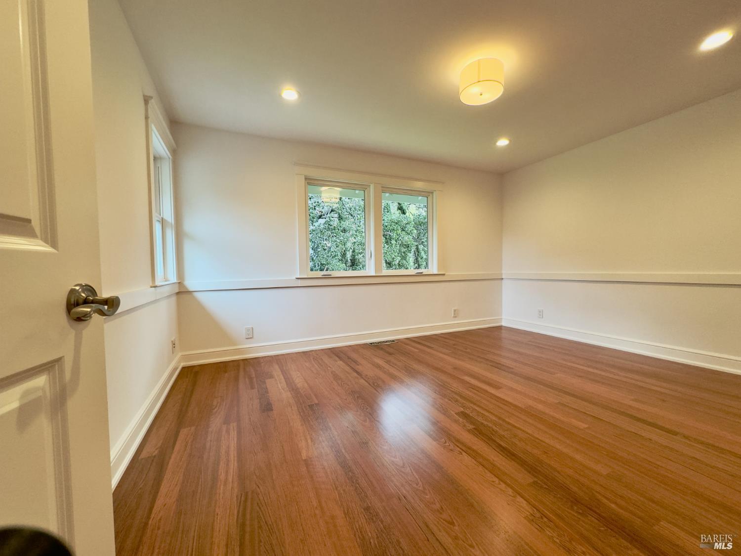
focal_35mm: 14
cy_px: 278
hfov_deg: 102.1
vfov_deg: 85.7
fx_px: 300
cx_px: 370
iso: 160
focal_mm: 2.22
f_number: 2.2
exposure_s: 1/120
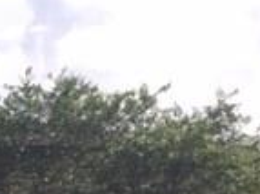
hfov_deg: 13.3
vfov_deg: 10.6
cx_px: -244
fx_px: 976
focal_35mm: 130
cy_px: 359
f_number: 2.2
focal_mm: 4.15
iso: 40
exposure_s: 1/2825
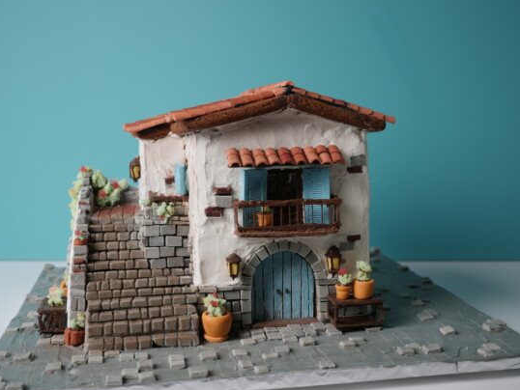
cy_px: 198
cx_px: 262
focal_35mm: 45
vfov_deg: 32.2
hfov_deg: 42.1
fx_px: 676
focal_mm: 22
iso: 200
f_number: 2.8
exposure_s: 1/50
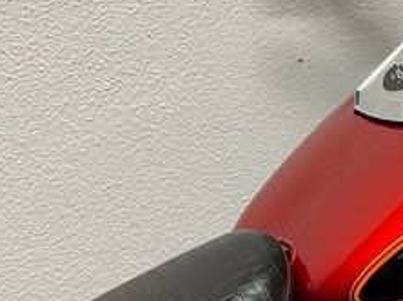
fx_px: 872
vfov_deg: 19.5
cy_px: 76
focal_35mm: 75
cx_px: 427
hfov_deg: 24.5
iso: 64
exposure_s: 1/50
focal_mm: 5.1
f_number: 1.6
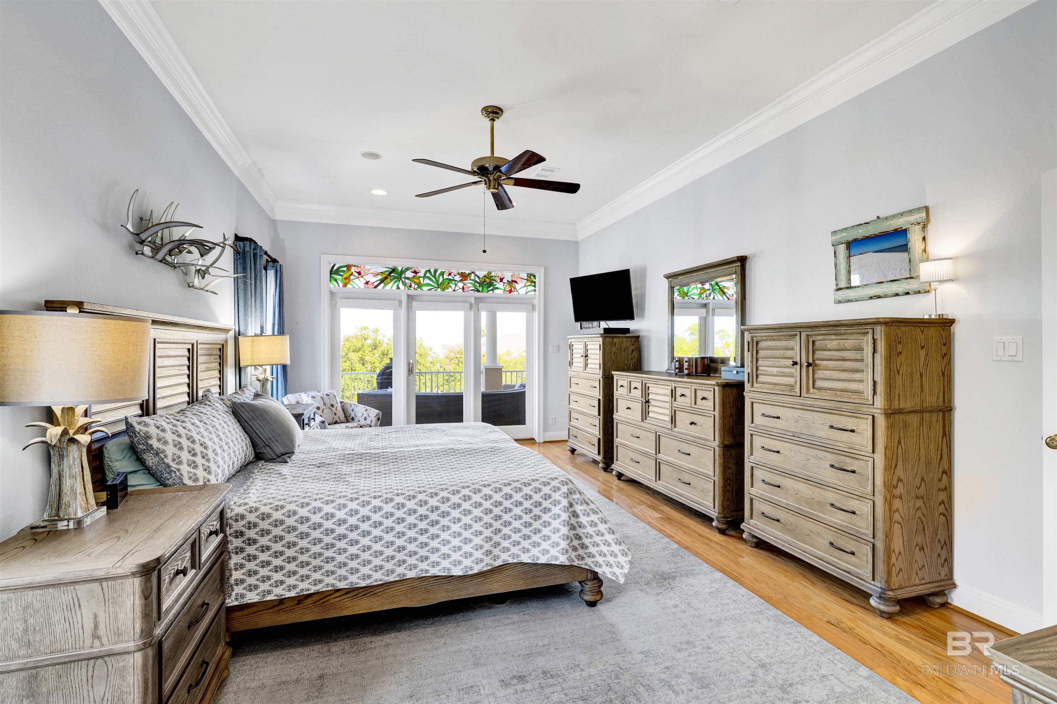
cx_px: 528
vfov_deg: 72.1
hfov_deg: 95.0
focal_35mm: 16
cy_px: 352
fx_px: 484
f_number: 11
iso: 500
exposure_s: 1/20
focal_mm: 16.5
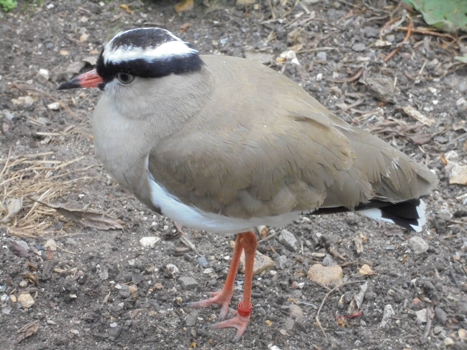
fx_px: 2105
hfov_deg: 12.7
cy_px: 175
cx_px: 234
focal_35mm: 156
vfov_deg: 9.5
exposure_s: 1/60
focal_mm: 27.6
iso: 500
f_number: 6.5
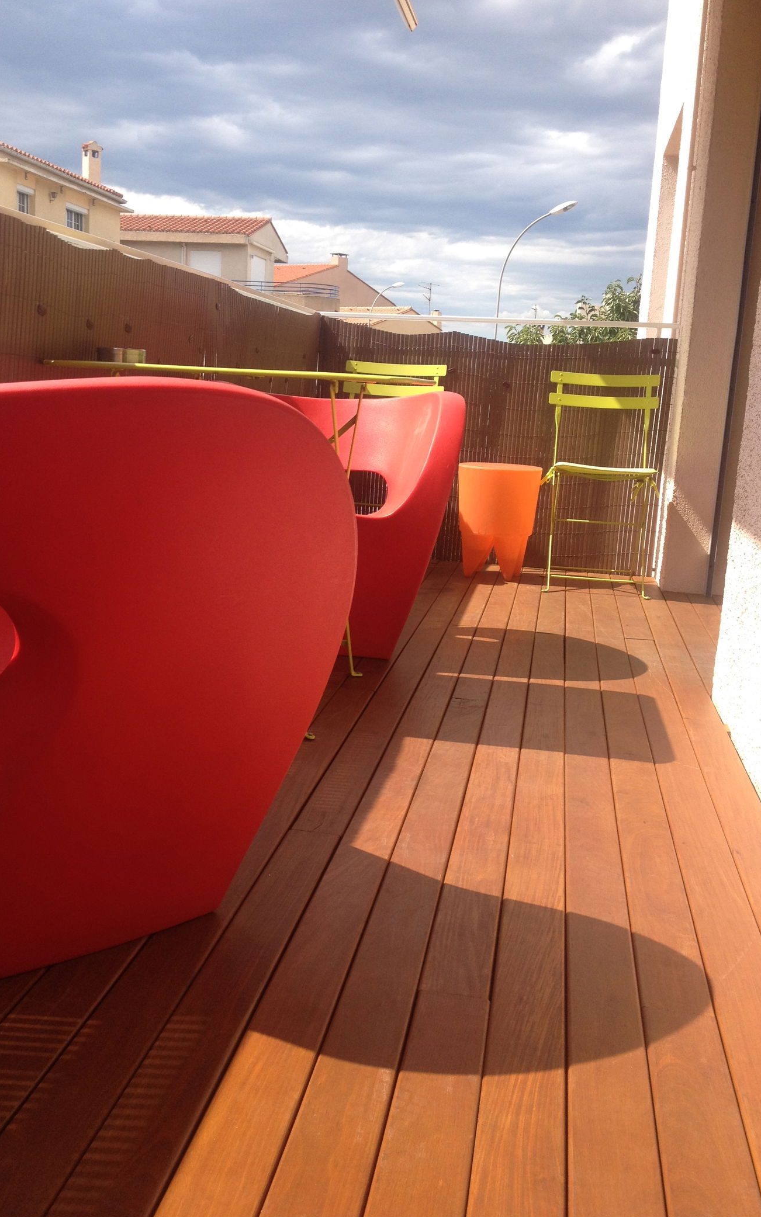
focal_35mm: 38
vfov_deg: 51.5
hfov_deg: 33.5
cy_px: 603
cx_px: 335
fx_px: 1261
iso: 50
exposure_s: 1/935
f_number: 2.4
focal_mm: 4.28
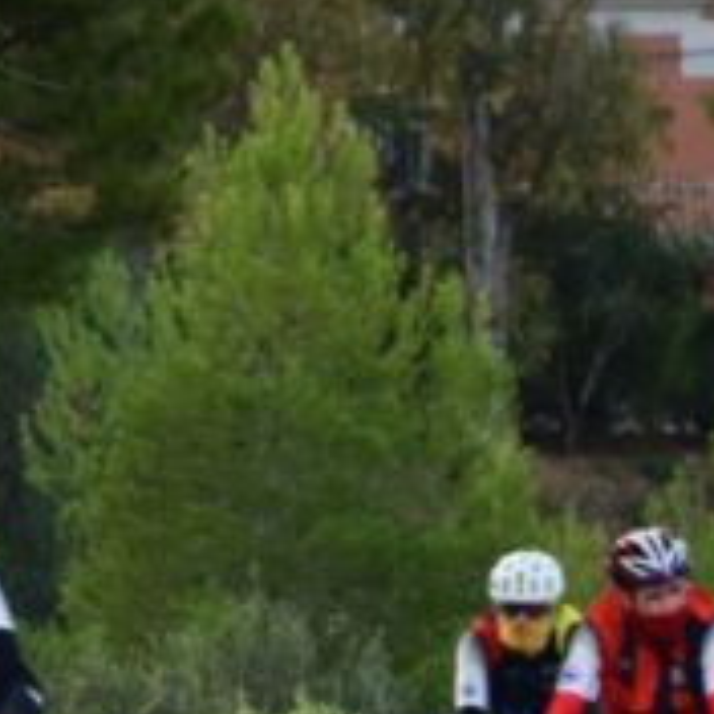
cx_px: 714
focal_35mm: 760
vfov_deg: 2.3
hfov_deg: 2.3
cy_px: 872
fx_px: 17735
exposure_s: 1/80
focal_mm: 140
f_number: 8
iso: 400
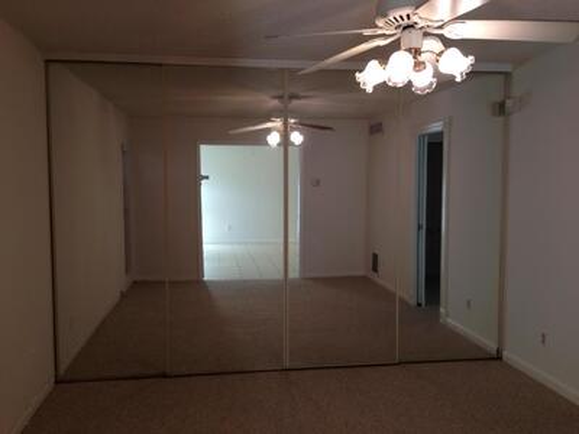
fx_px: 552
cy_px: 217
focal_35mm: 33
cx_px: 290
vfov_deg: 42.9
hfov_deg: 55.4
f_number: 2.4
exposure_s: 1/30
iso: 50
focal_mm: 4.12
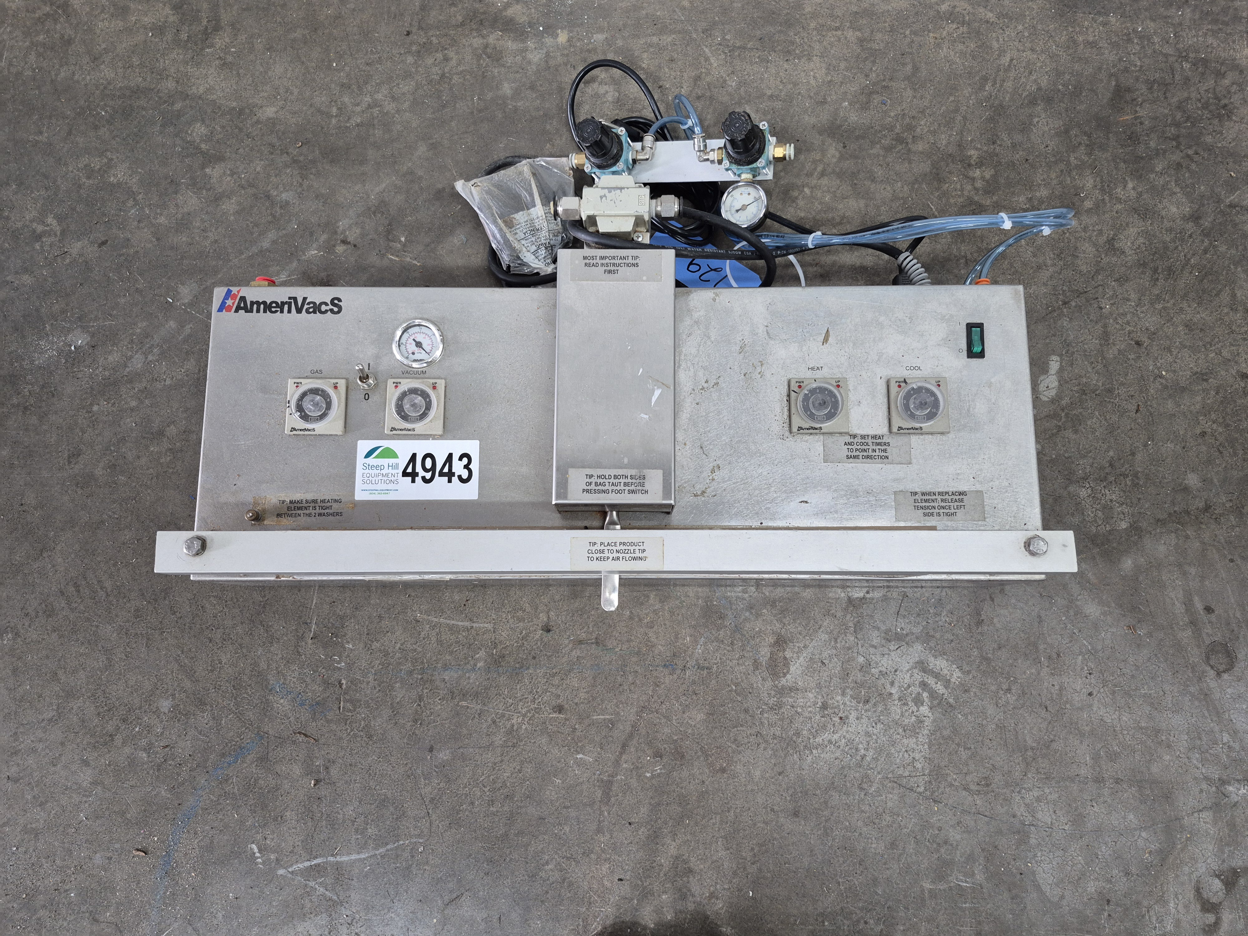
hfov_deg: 73.9
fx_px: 829
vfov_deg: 58.9
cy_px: 468
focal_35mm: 23
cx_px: 624
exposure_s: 1/120
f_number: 1.8
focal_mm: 5.4
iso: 250
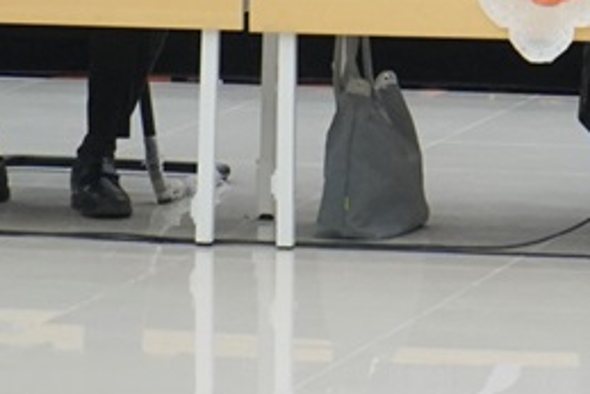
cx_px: 786
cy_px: -492
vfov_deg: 3.4
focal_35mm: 405
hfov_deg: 5.1
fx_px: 6641
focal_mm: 70
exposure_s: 1/160
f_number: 5.6
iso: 4000
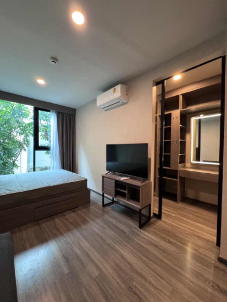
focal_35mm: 14
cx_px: 114
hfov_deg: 85.7
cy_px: 151
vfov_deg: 102.1
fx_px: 122
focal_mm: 2.22
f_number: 2.2
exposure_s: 1/50
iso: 640
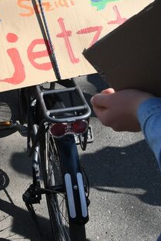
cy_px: 33
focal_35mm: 74
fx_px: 496
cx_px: 13
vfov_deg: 26.6
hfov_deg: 18.1
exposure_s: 1/250
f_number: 8
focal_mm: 20
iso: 200
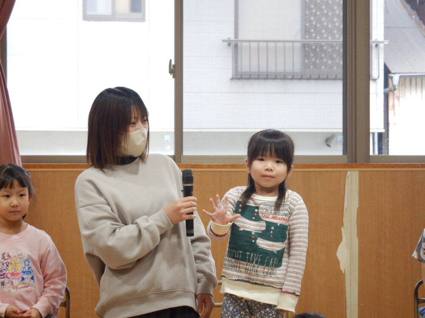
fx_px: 1473
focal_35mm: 120
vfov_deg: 12.3
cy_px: 159
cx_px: 212
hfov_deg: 16.4
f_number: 4.9
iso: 200
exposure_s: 1/10
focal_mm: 21.5
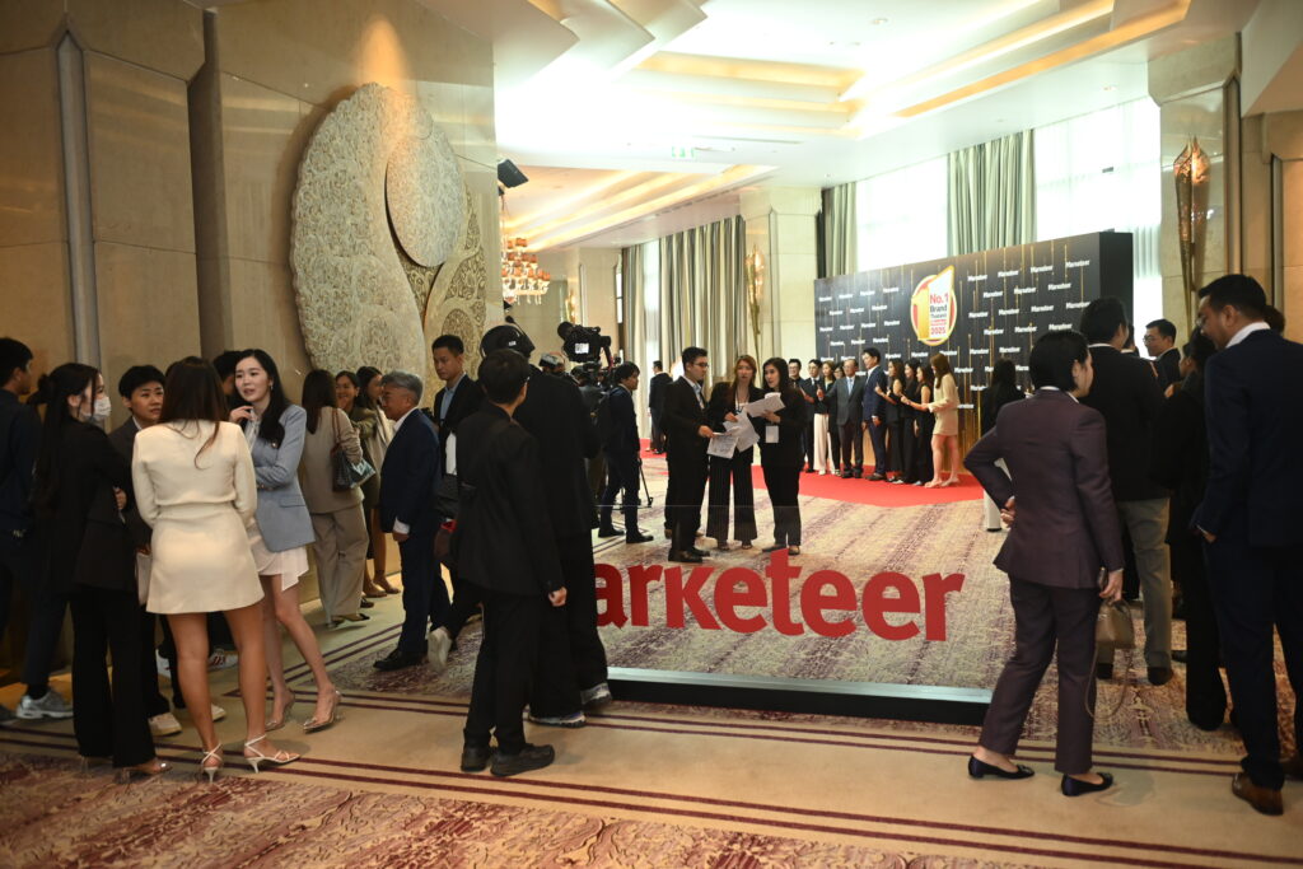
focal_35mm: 32
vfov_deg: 41.1
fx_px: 1158
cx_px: 652
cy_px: 434
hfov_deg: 58.7
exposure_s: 1/125
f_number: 4
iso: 2000
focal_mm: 32
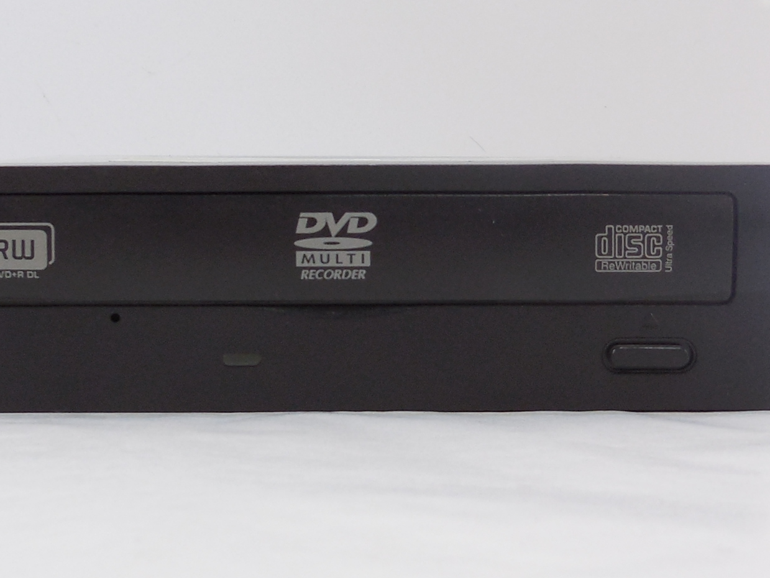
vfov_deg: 18.7
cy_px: 298
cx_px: 349
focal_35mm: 79
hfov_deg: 24.7
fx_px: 1758
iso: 125
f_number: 3.2
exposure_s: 1/100
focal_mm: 5.3
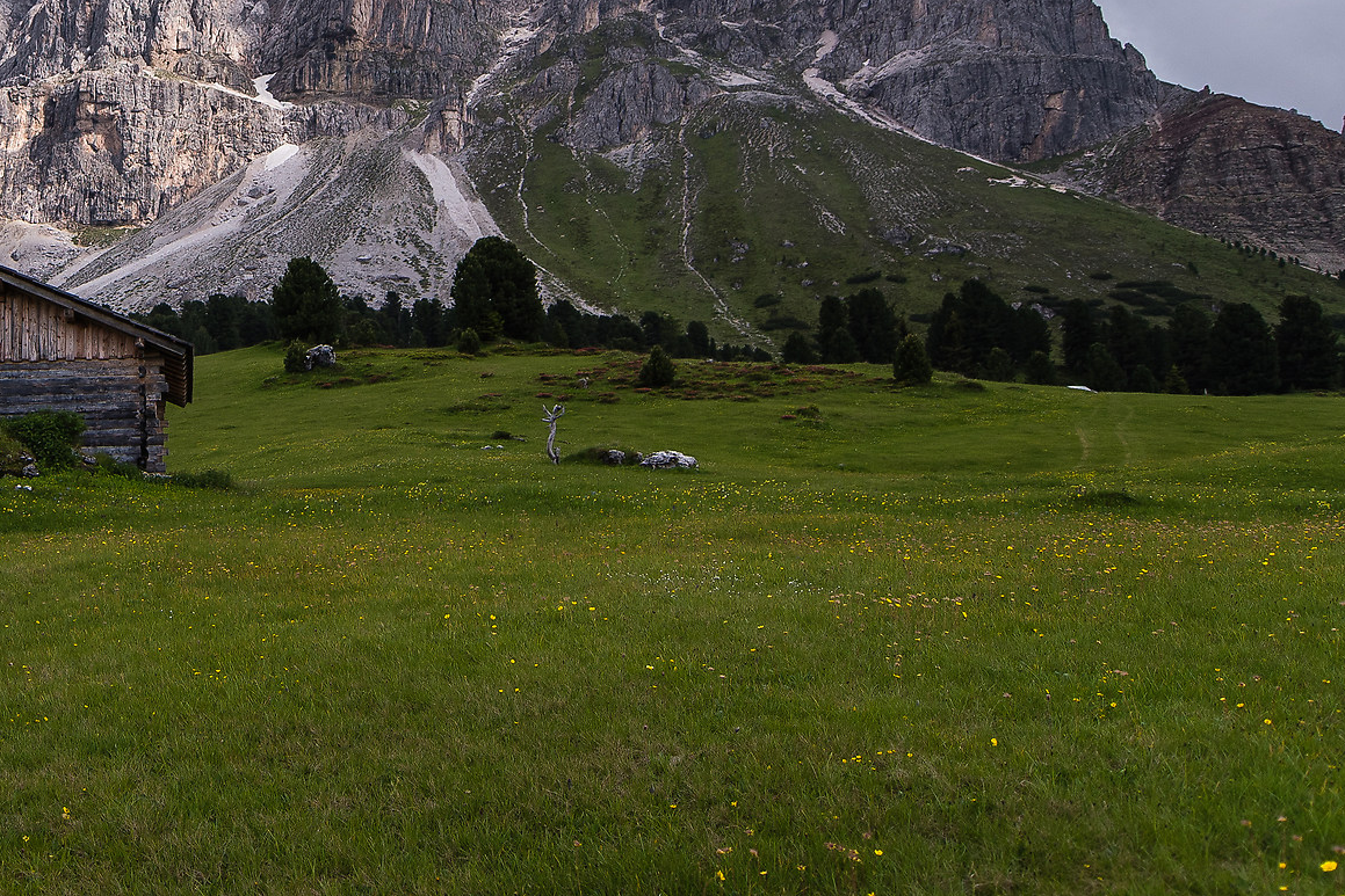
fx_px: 1084
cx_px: 135
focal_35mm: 29
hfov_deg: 55.2
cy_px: 56
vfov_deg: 40.8
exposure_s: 1/4000
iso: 100
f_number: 2.8
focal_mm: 14
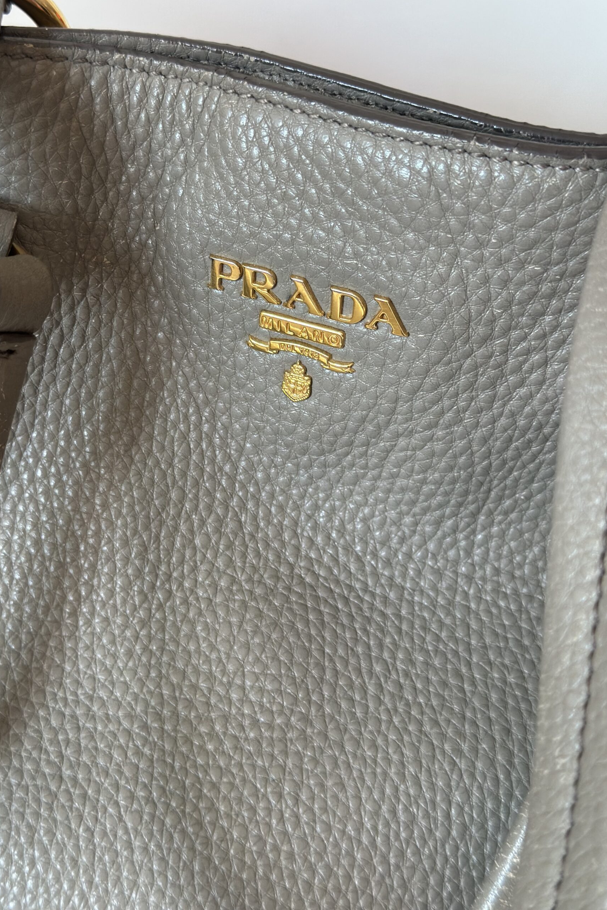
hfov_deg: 27.0
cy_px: 455
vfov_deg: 39.6
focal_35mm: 50
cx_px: 272
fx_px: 1264
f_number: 1.78
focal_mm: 6.86
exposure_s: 1/60
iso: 125
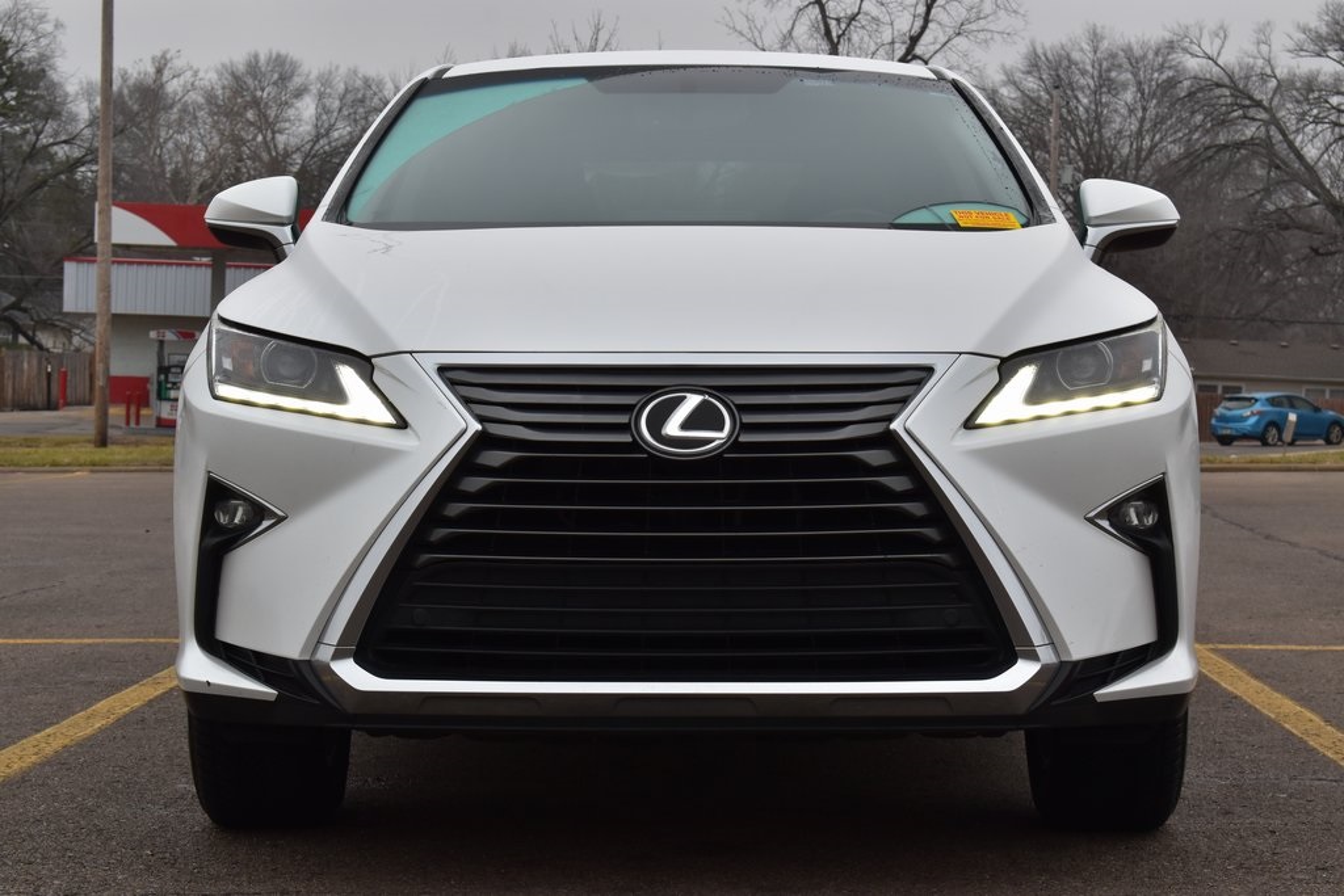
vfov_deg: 16.6
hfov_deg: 24.6
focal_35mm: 82
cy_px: 448
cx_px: 672
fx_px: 3080
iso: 400
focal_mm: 55
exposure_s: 1/160
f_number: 9
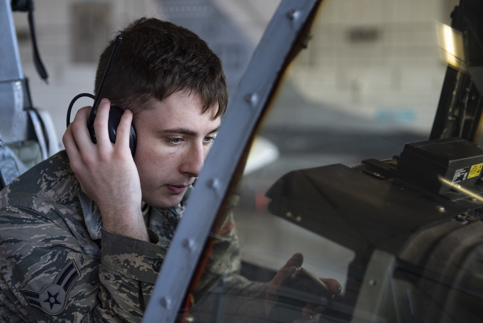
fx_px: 980
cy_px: 190
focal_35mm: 73
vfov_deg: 18.7
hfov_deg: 27.7
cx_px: 245
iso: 1600
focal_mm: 56
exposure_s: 1/800
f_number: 2.8
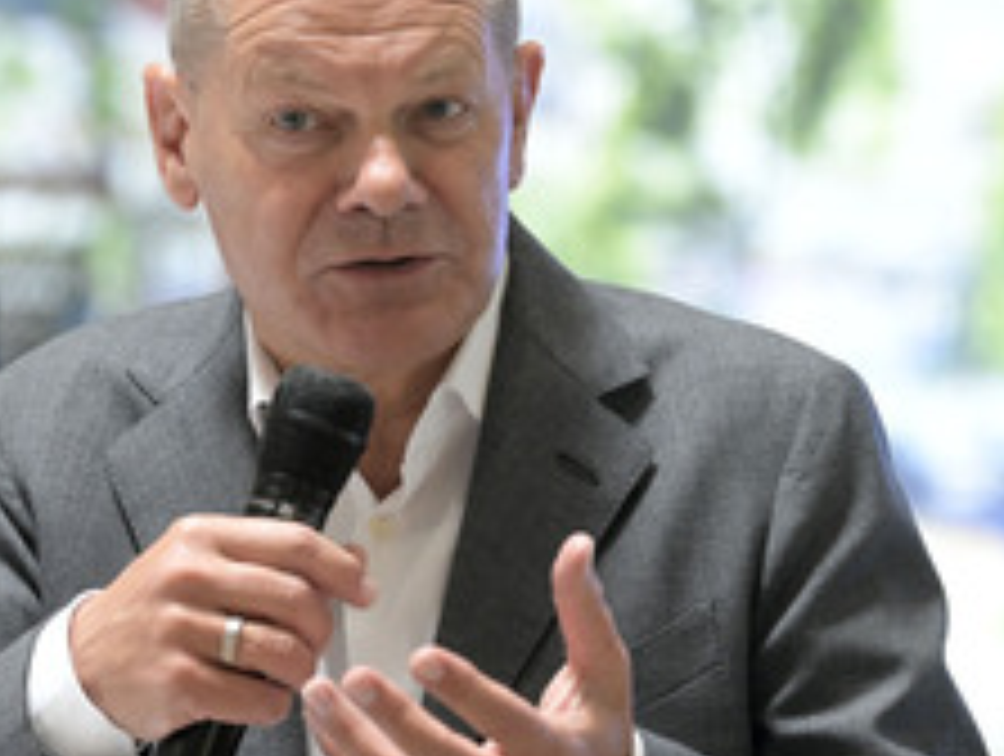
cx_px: 304
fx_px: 9296
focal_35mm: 320
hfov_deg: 6.2
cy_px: 338
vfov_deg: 4.7
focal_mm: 165
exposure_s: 1/125
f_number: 4.5
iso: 5000
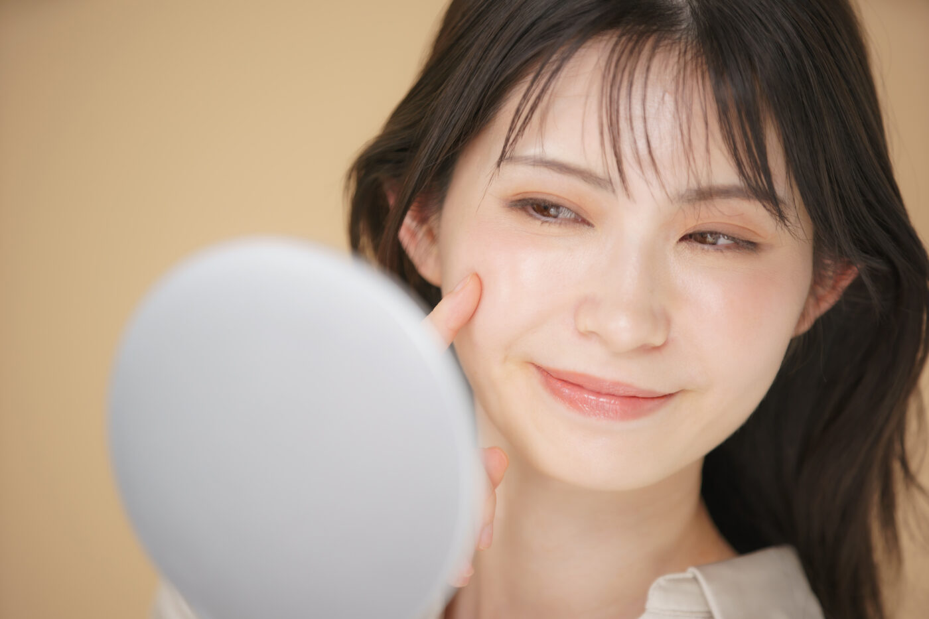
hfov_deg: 13.3
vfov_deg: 8.9
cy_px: 310
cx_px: 464
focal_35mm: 155
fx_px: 3999
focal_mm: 155
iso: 400
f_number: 2.8
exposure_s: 1/500
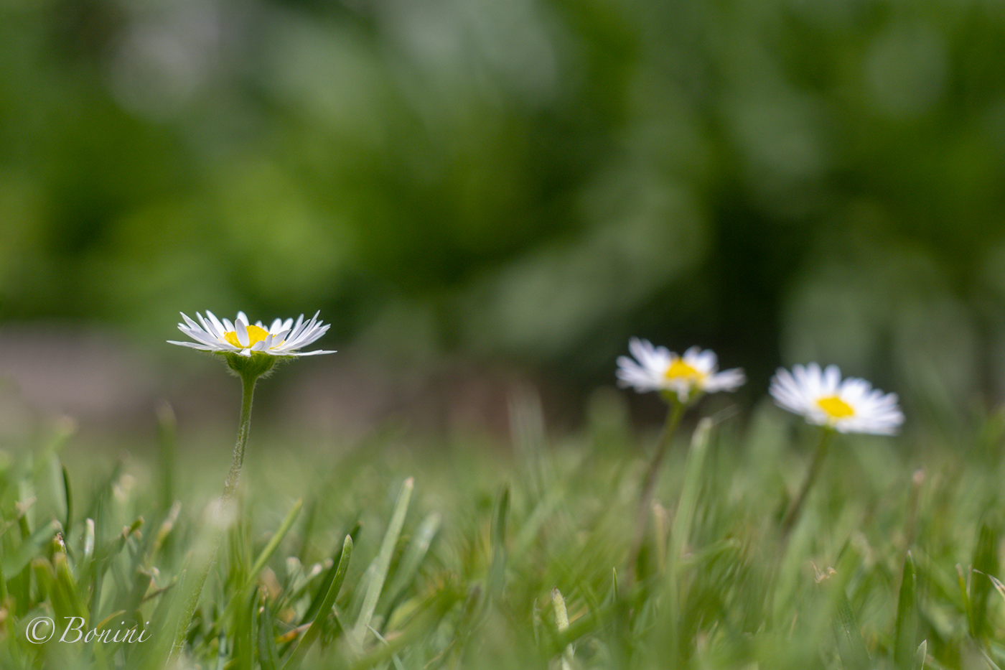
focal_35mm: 68
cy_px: 335
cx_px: 502
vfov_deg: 20.2
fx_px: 1884
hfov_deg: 29.9
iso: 100
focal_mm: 45
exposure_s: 1/250
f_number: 1.4
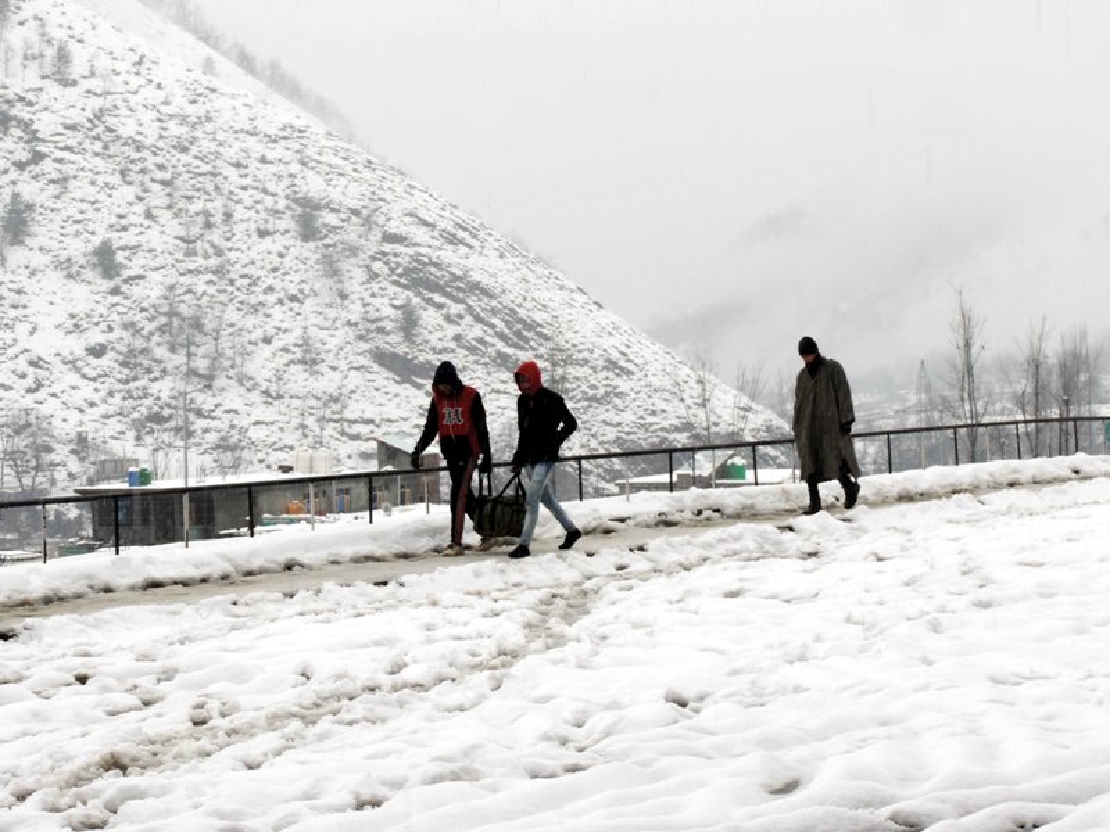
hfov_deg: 23.0
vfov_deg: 17.4
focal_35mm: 85
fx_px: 2726
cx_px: 555
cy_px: 416
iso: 80
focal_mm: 15.1
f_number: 7.1
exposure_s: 1/160
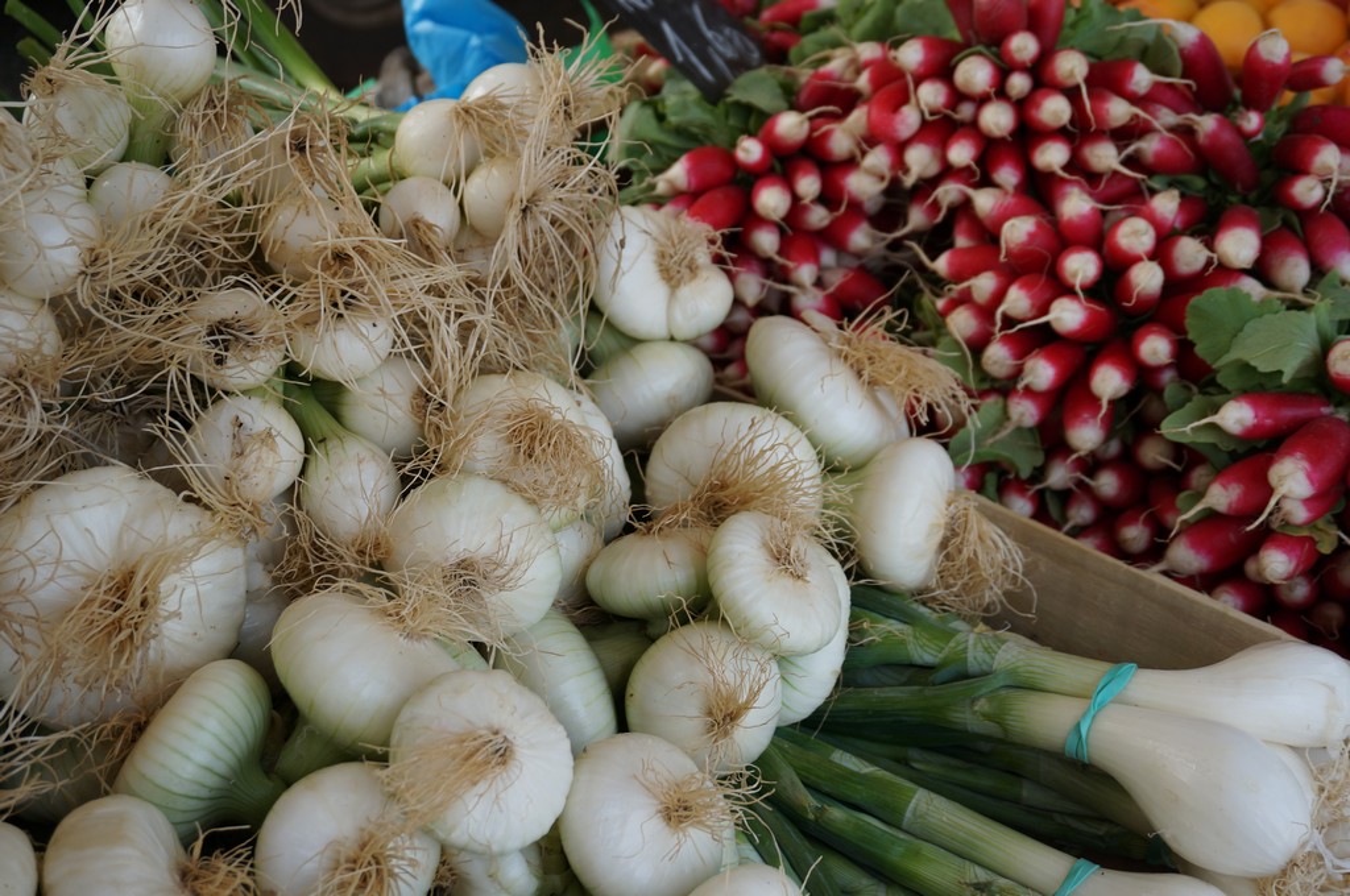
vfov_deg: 30.8
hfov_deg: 45.0
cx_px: 675
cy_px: 448
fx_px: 1629
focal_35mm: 44
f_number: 4.5
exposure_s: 1/160
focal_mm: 29
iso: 100
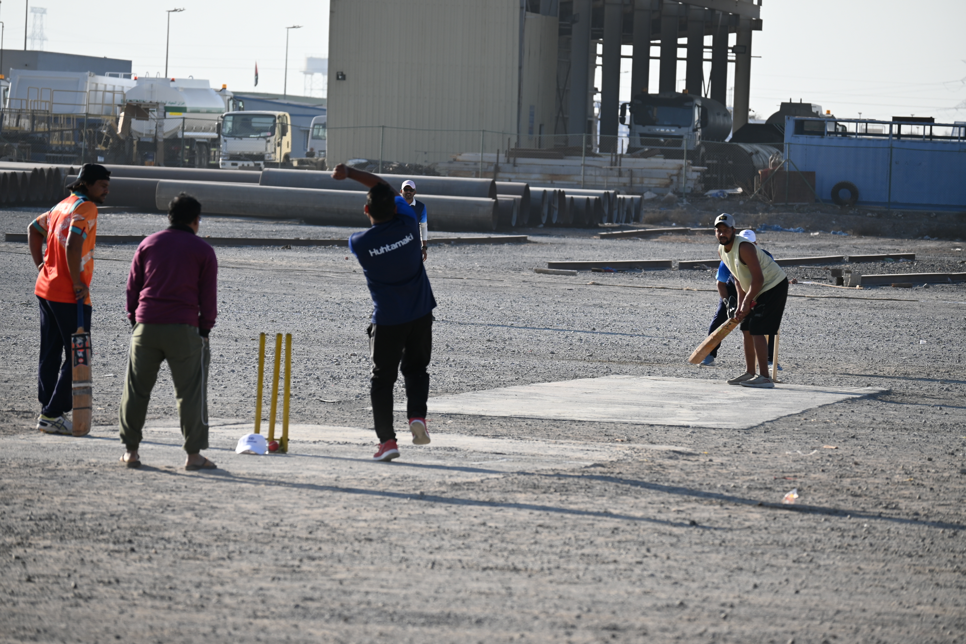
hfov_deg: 8.6
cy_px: 322
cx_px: 483
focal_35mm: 240
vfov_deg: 5.7
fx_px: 6439
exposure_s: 1/500
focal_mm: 160
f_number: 5.6
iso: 110
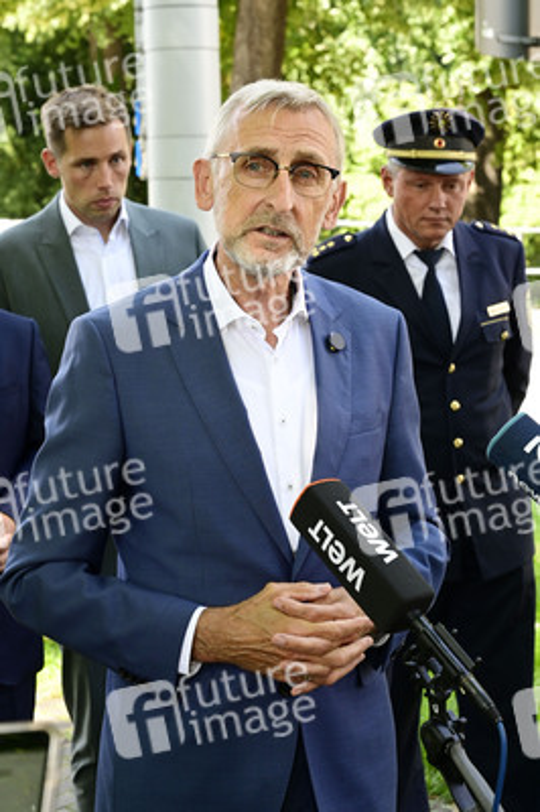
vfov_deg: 28.9
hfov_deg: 19.4
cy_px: 406
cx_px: 270
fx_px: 1578
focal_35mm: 70
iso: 1250
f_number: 9
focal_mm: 70
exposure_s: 1/200
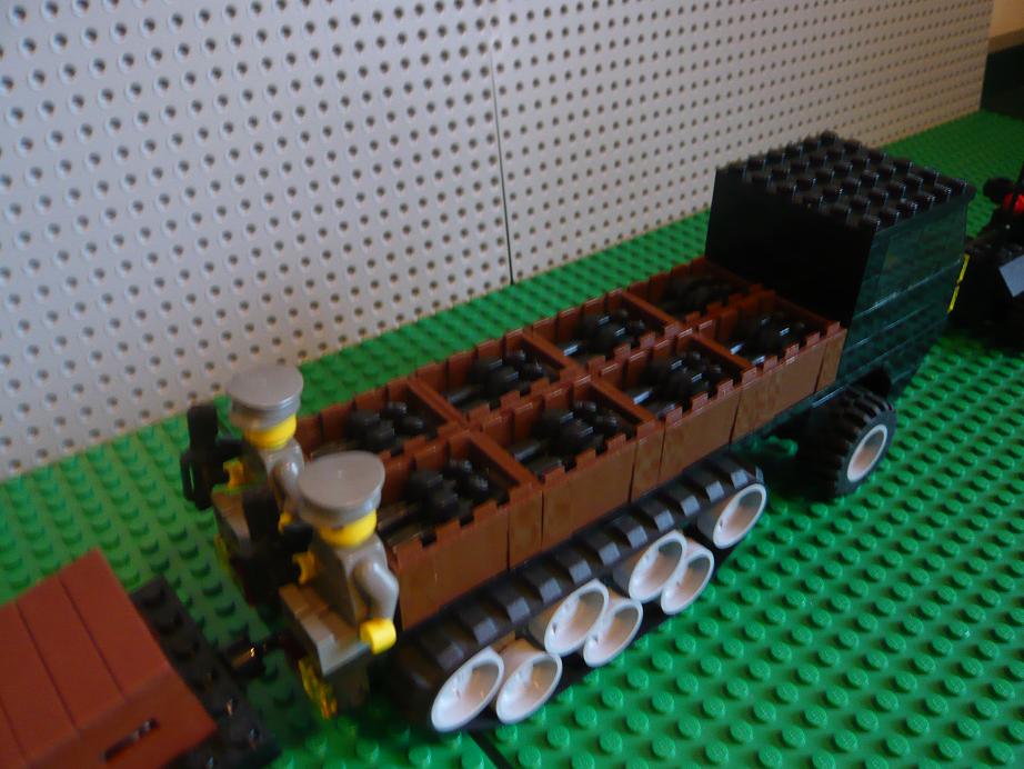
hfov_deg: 63.4
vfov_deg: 49.8
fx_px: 829
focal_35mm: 28
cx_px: 512
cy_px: 384
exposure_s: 1/8
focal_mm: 4.6
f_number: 2.8
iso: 200
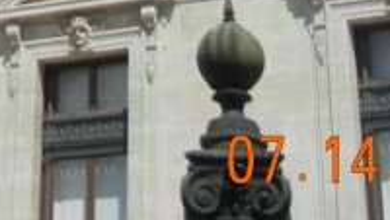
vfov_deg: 6.6
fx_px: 1729
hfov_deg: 12.4
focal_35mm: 167
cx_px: -158
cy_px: -432
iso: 160
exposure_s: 1/568
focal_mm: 5.4
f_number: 7
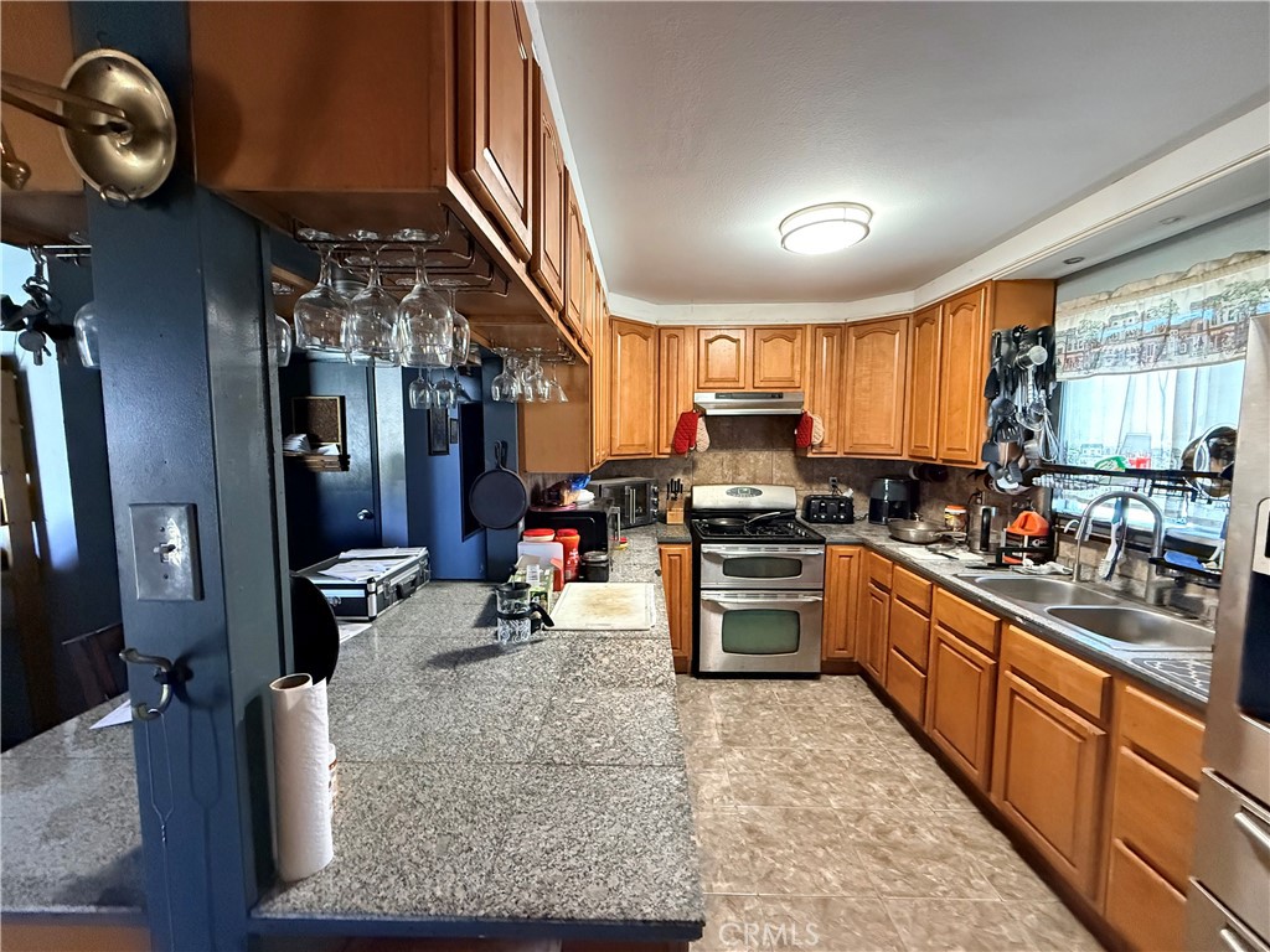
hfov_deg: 102.1
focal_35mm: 14
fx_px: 514
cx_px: 635
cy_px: 476
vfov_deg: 85.7
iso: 800
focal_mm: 2.22
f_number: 2.2
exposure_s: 1/60
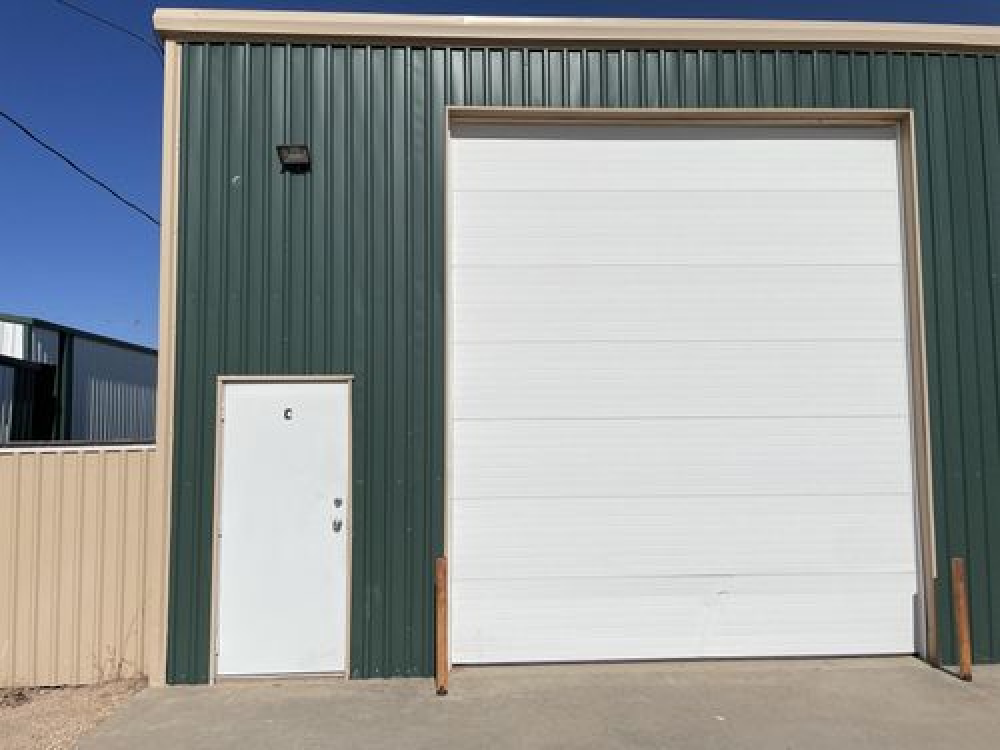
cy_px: 375
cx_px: 500
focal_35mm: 26
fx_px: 751
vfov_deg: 53.1
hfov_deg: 67.3
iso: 32
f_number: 1.6
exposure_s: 1/14925
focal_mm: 4.2
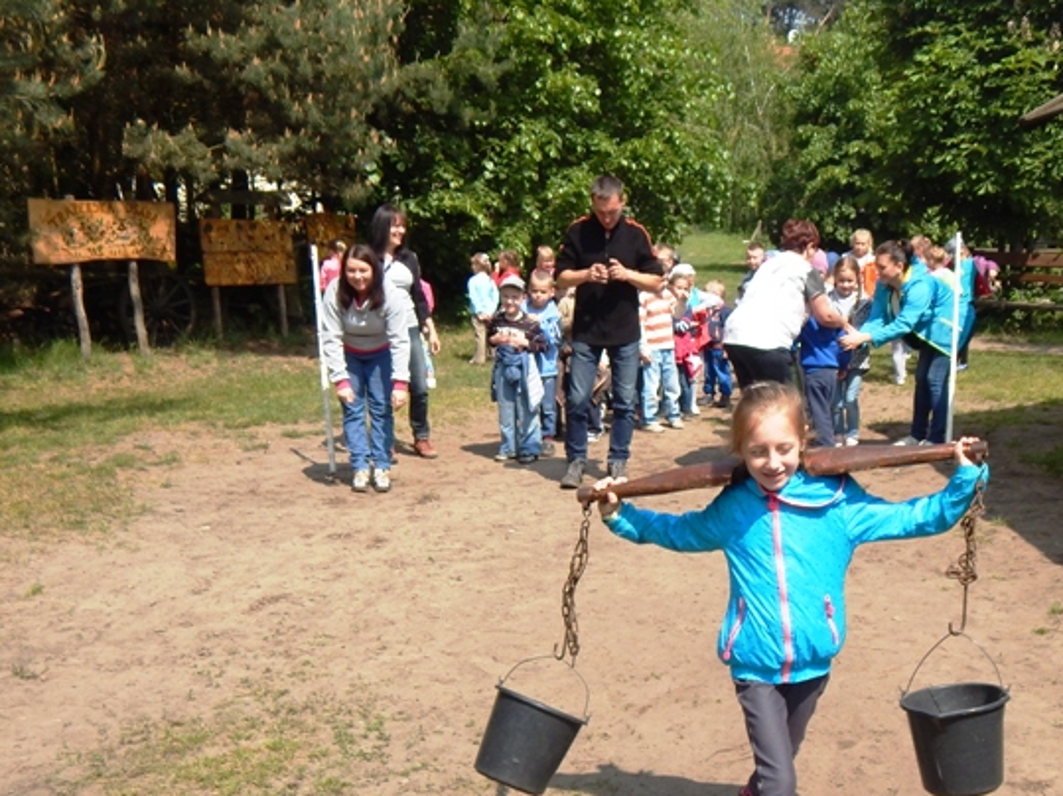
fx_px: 1412
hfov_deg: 40.3
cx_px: 773
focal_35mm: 46
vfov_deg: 31.0
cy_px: 589
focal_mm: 5.6
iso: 125
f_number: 3.2
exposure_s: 1/1250
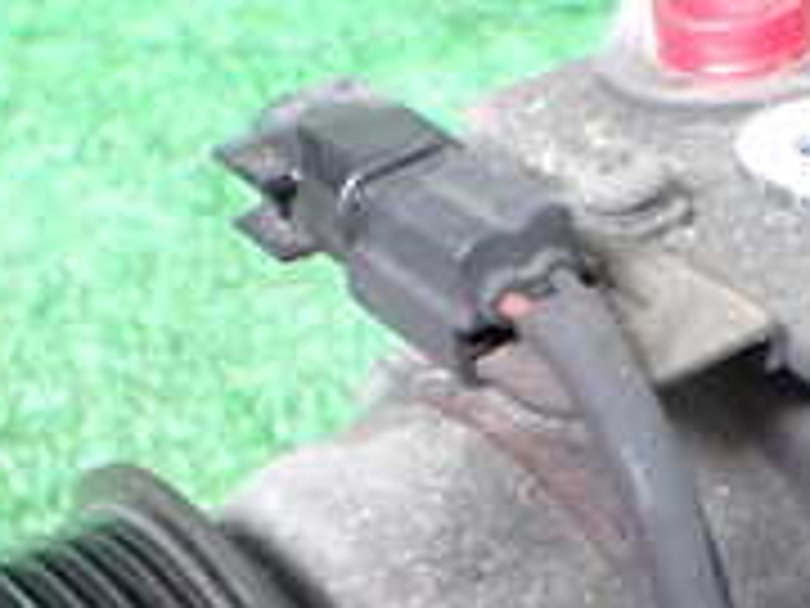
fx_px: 2340
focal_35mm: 100
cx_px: 711
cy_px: 725
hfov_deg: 19.3
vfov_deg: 14.3
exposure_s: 1/30
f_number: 2.3
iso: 1250
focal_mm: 5.4
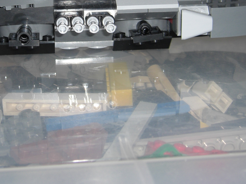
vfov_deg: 17.1
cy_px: 22
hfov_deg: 22.8
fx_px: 604
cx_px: 63
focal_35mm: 85
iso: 80
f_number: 2.8
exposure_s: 1/60
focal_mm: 7.9
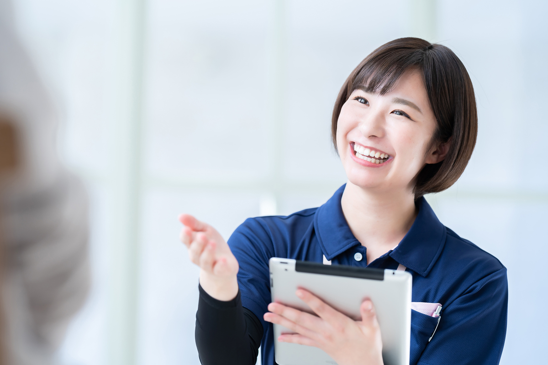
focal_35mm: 135
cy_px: 182
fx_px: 2055
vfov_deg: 10.2
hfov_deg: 15.2
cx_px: 274
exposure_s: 1/400
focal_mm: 135
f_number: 2.8
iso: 160
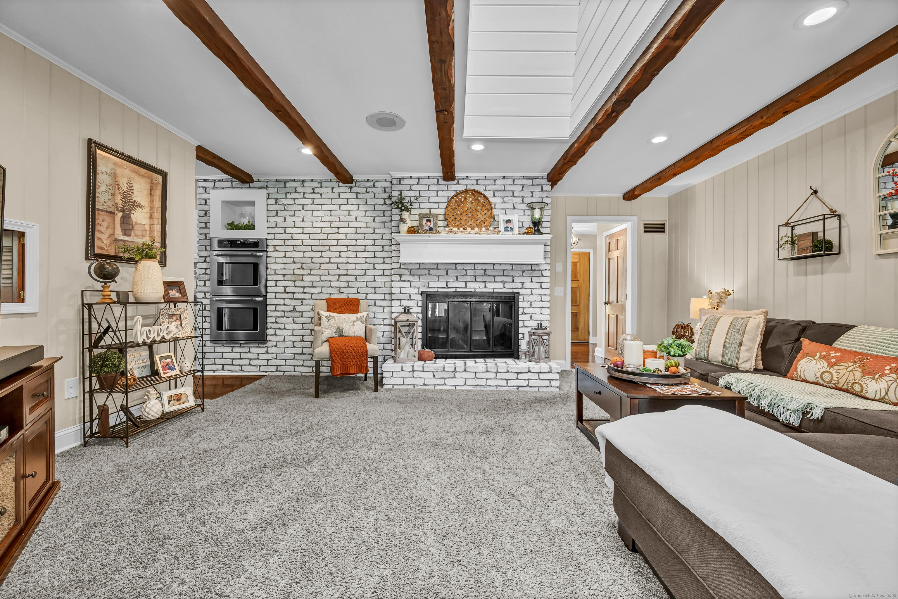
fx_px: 349
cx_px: 449
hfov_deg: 104.2
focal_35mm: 14
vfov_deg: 81.2
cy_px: 300
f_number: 7.1
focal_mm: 14
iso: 400
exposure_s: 1/8
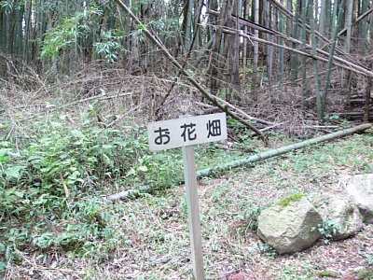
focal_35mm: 35
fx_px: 377
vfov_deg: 40.7
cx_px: 186
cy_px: 140
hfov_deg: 52.6
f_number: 2.8
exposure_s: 1/15
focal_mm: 7.4
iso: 200
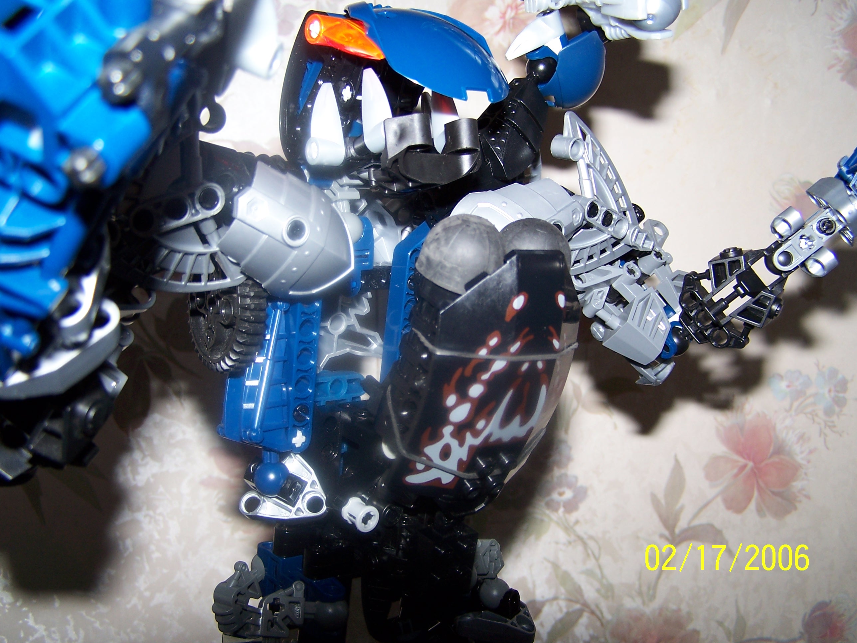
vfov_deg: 37.7
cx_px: 428
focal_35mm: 38
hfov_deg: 49.0
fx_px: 941
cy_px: 322
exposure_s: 1/60
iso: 80
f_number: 2.8
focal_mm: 6.3
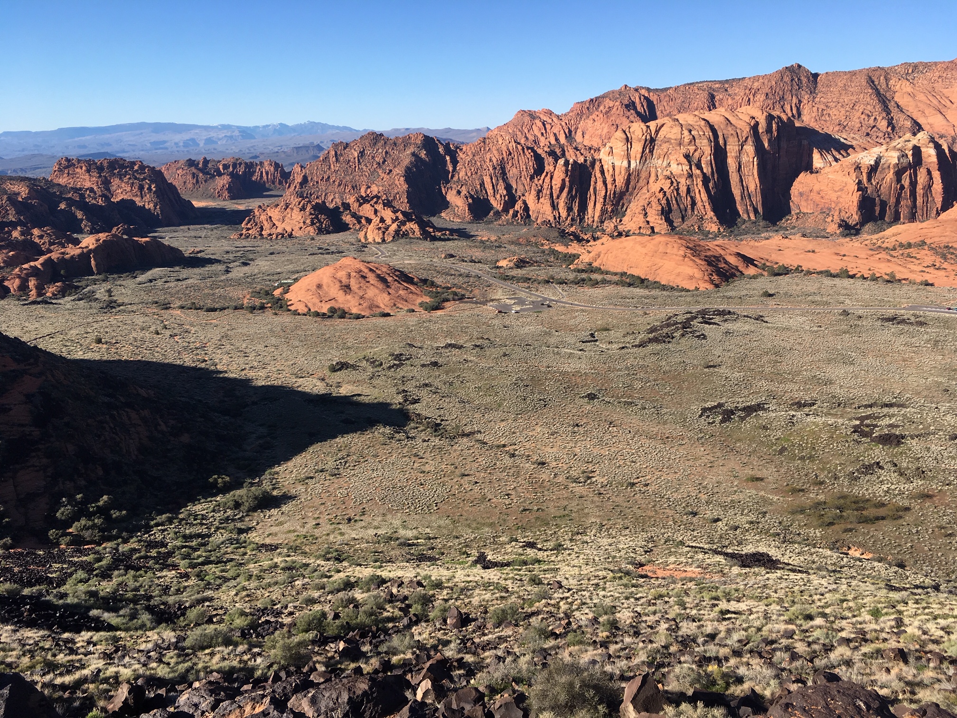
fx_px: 802
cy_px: 359
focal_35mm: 29
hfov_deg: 61.7
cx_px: 478
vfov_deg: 48.2
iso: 25
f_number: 2.2
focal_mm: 4.15
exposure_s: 1/1261
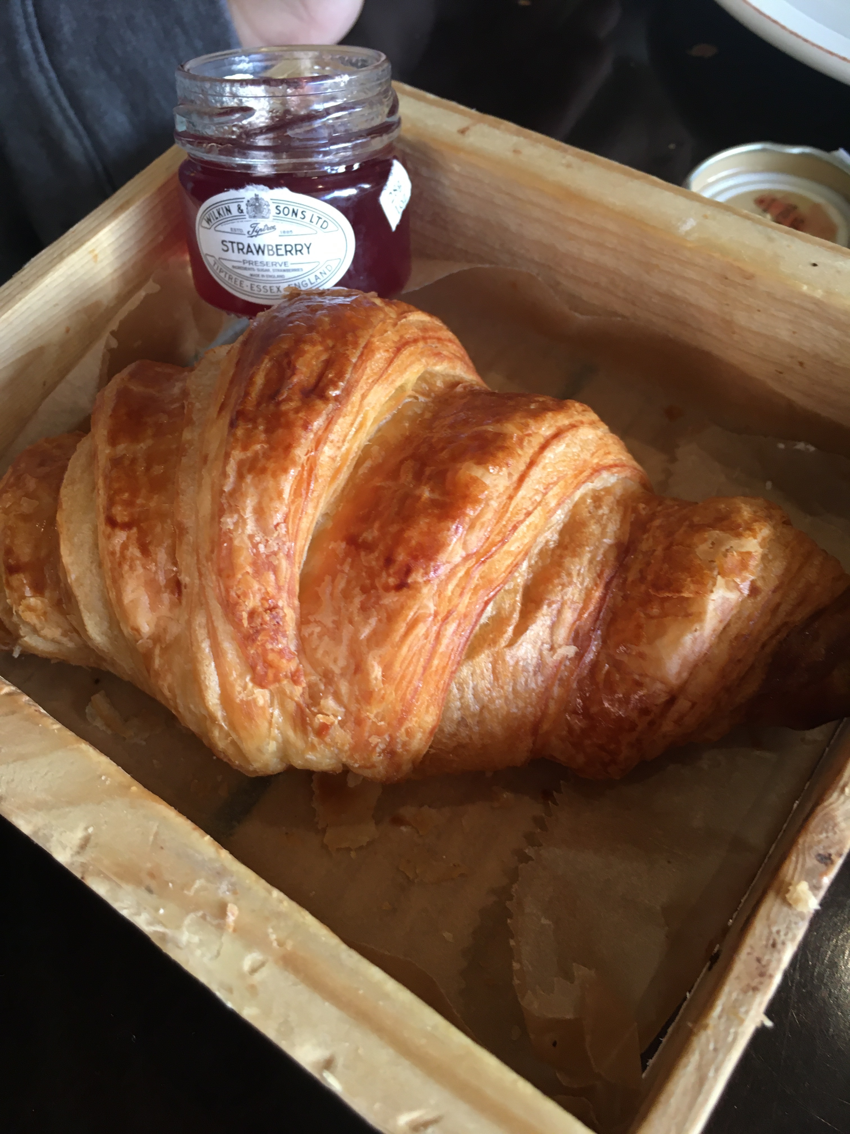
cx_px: 425
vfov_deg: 61.7
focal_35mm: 29
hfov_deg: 48.2
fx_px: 949
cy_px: 567
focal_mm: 4.15
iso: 80
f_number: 2.2
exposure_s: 1/33
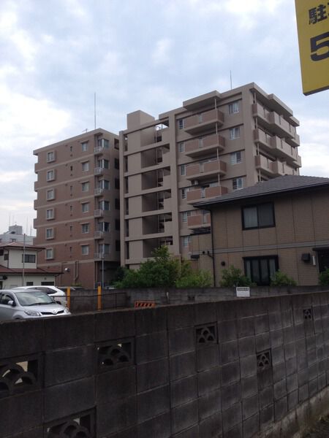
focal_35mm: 35
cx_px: 164
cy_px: 219
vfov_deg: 52.6
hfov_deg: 40.7
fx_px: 444
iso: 50
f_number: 2.4
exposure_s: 1/1062
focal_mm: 4.28
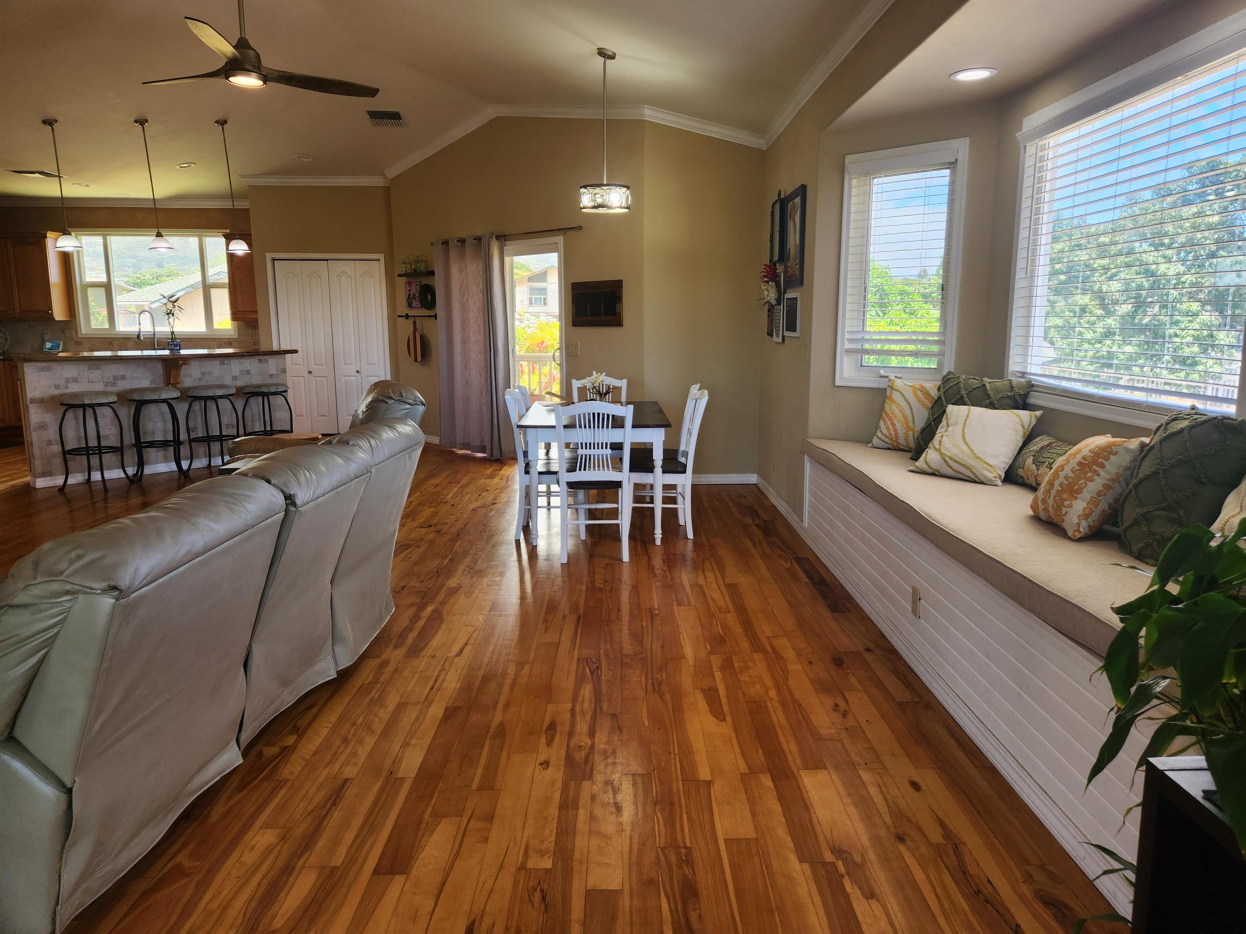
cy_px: 467
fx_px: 828
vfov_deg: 58.9
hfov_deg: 73.9
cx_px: 623
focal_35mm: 23
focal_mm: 5.4
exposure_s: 1/120
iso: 40
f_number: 1.8
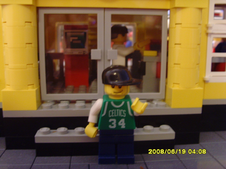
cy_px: 84
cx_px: 113
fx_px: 255
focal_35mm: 39
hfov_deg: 47.9
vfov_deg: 36.8
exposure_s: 1/3
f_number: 3.5
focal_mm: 6.6
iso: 200
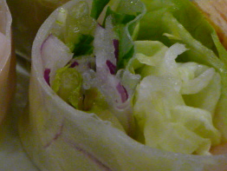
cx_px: 35
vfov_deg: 23.8
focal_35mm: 61
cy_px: 42
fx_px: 400
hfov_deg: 30.6
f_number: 2.8
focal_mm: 4.4
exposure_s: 1/8
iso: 400
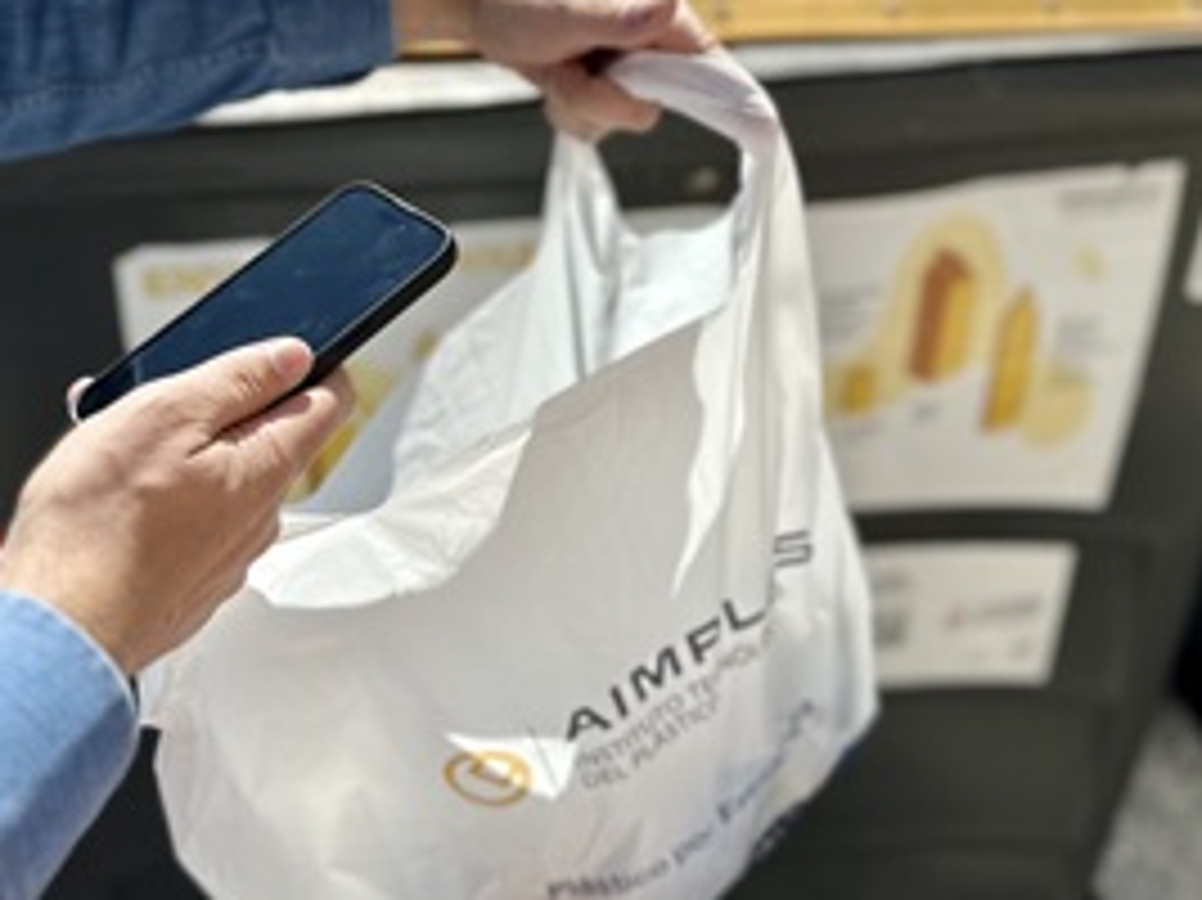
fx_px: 1249
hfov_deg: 51.1
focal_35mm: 36
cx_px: 500
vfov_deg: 39.4
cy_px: 338
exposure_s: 1/6211
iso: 80
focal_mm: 6.86
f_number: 1.78
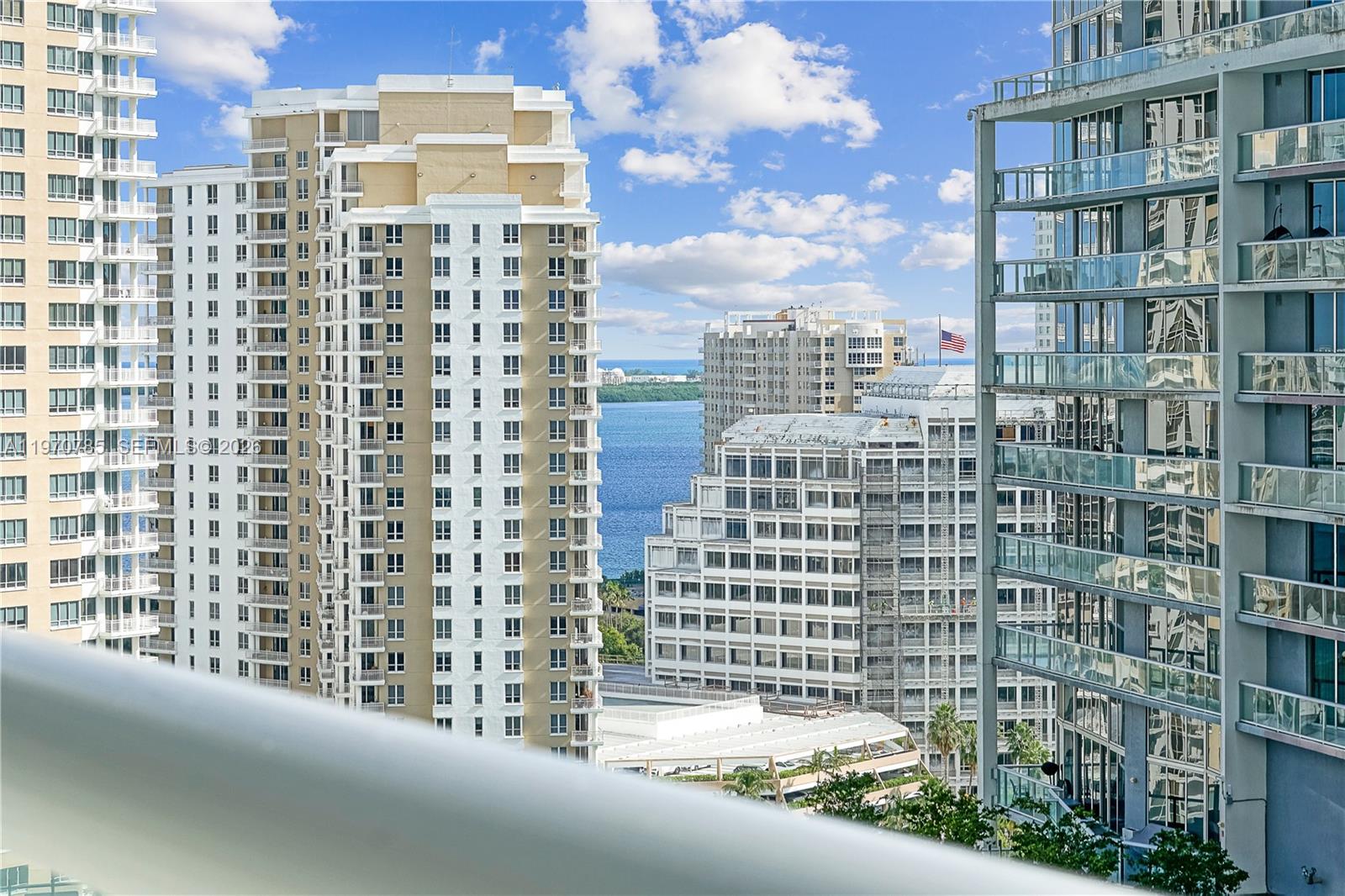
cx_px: 672
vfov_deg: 18.2
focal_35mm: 75
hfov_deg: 27.0
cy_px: 448
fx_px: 2801
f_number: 8
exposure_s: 1/640
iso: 160
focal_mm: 50
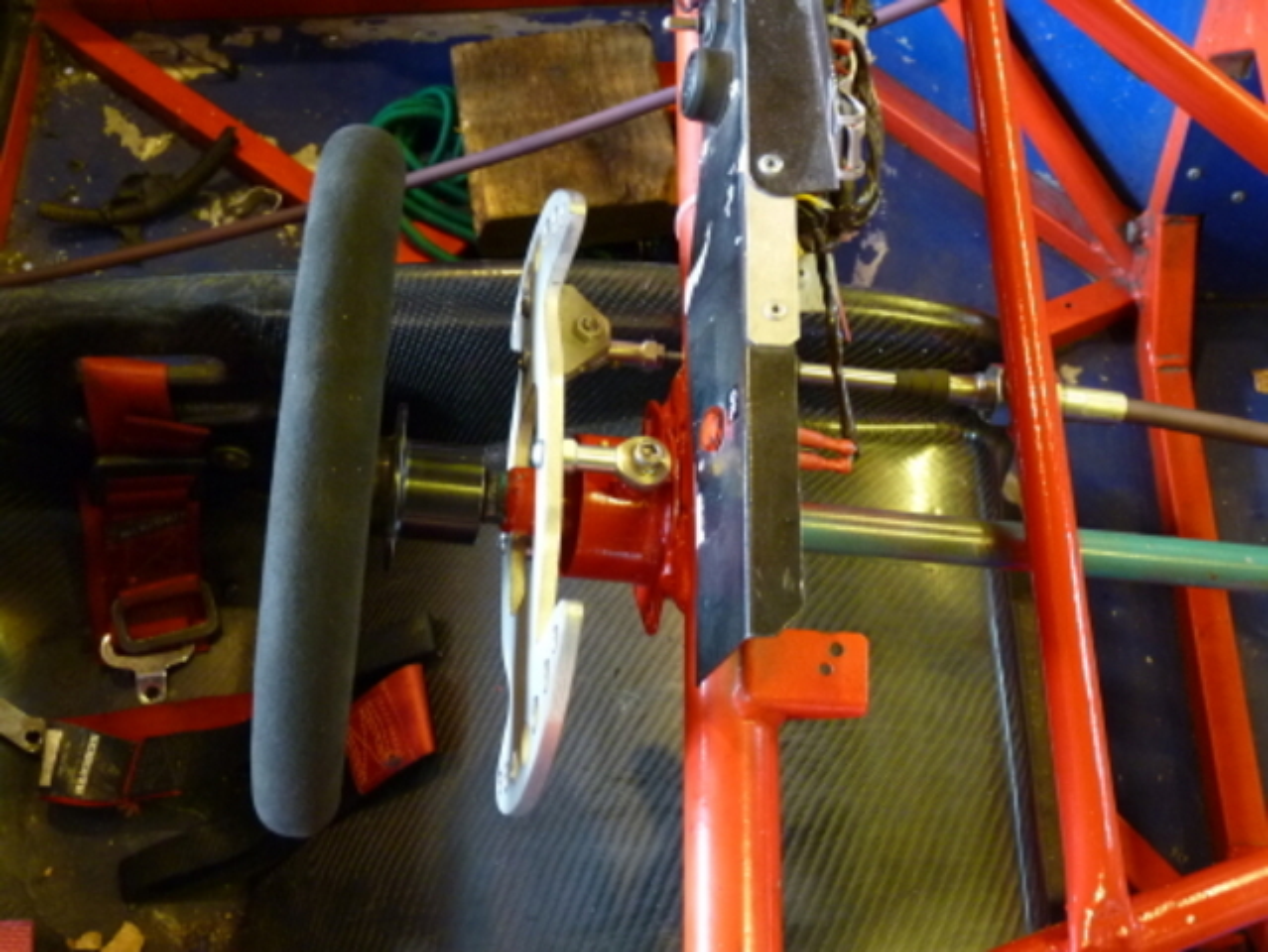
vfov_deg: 35.2
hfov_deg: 45.8
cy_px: 476
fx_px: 1503
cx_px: 634
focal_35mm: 41
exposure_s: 1/6
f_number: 3
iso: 400
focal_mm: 7.3
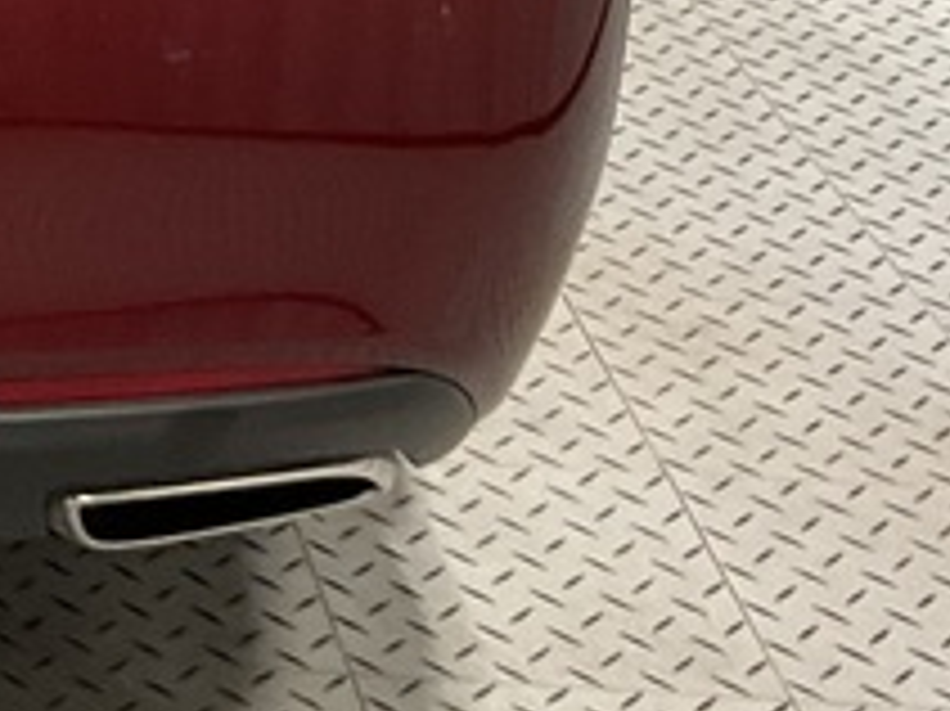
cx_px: -887
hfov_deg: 13.1
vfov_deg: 10.9
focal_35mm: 132
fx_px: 3621
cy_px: -310
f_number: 1.8
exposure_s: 1/60
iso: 100
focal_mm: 3
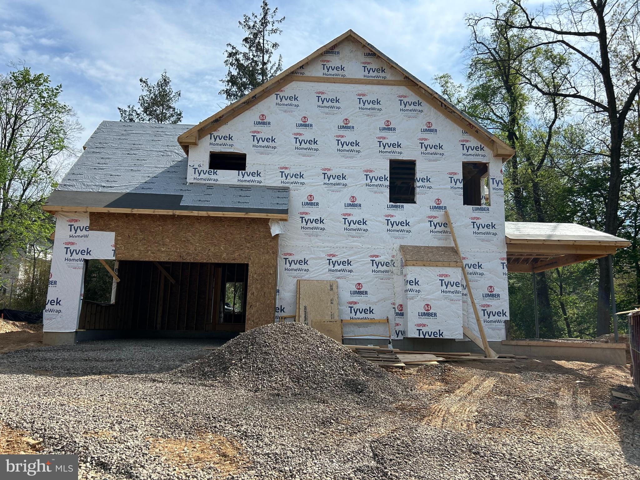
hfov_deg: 67.3
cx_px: 320
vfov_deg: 53.1
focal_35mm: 26
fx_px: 481
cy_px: 240
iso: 50
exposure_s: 1/3571
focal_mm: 5.7
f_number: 1.5
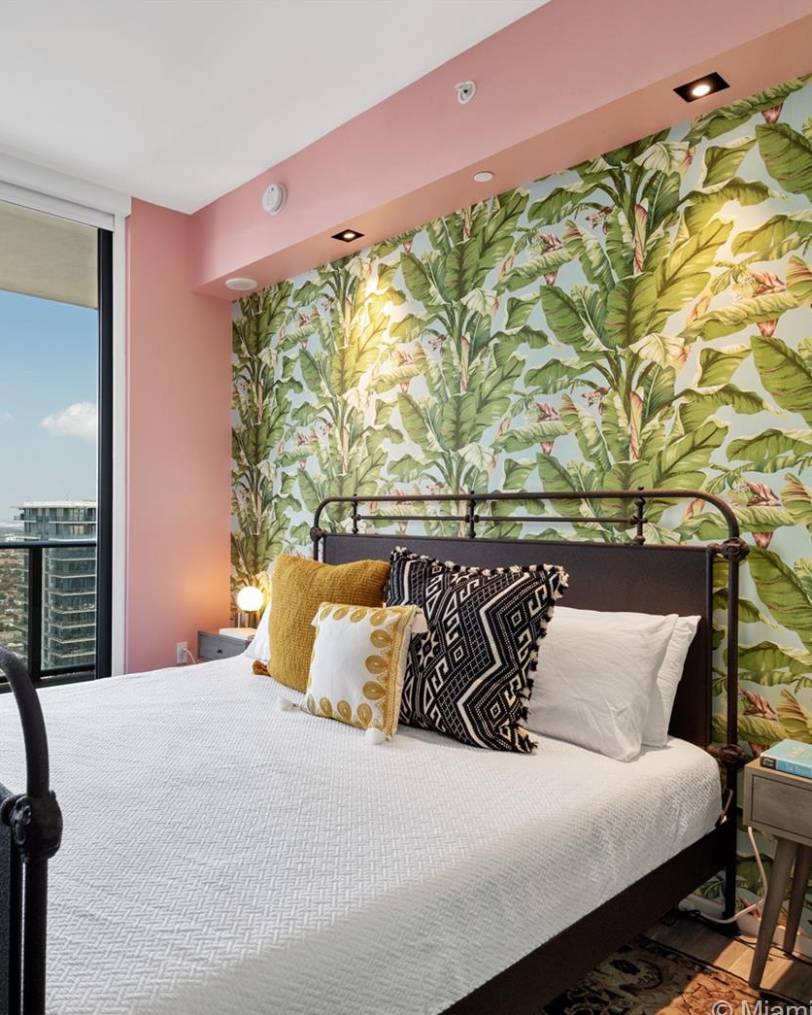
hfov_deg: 59.0
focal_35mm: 23
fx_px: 691
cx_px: 251
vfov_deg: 72.6
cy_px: 513
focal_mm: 16
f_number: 8
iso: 250
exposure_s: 1/13
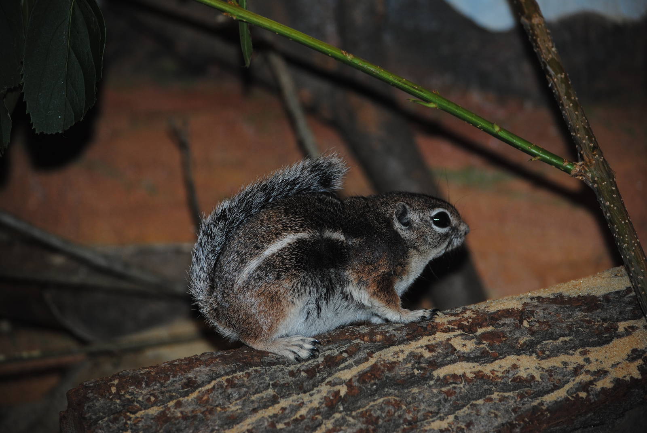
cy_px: 216
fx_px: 2969
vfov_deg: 8.3
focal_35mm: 165
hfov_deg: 12.4
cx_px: 324
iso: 200
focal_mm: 110
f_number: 4.8
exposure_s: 1/60
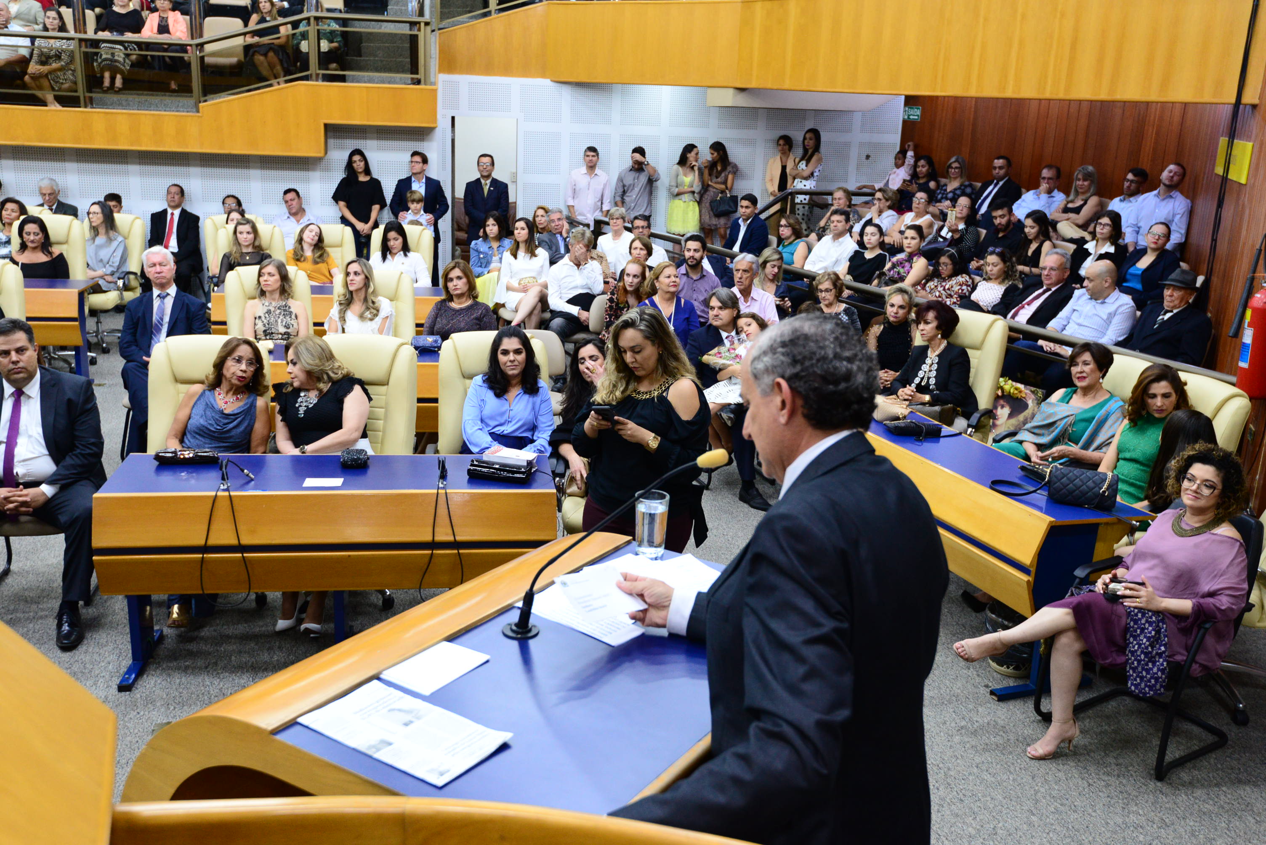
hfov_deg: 54.4
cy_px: 422
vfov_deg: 37.9
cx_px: 633
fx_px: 1231
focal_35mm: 35
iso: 2500
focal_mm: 35
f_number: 5
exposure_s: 1/60
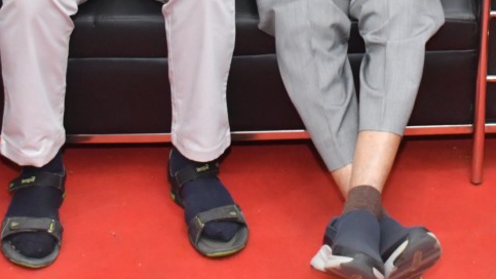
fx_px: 1526
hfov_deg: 18.2
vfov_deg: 9.9
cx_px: 440
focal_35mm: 116
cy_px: -240
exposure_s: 1/125
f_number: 5.6
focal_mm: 22
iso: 1250
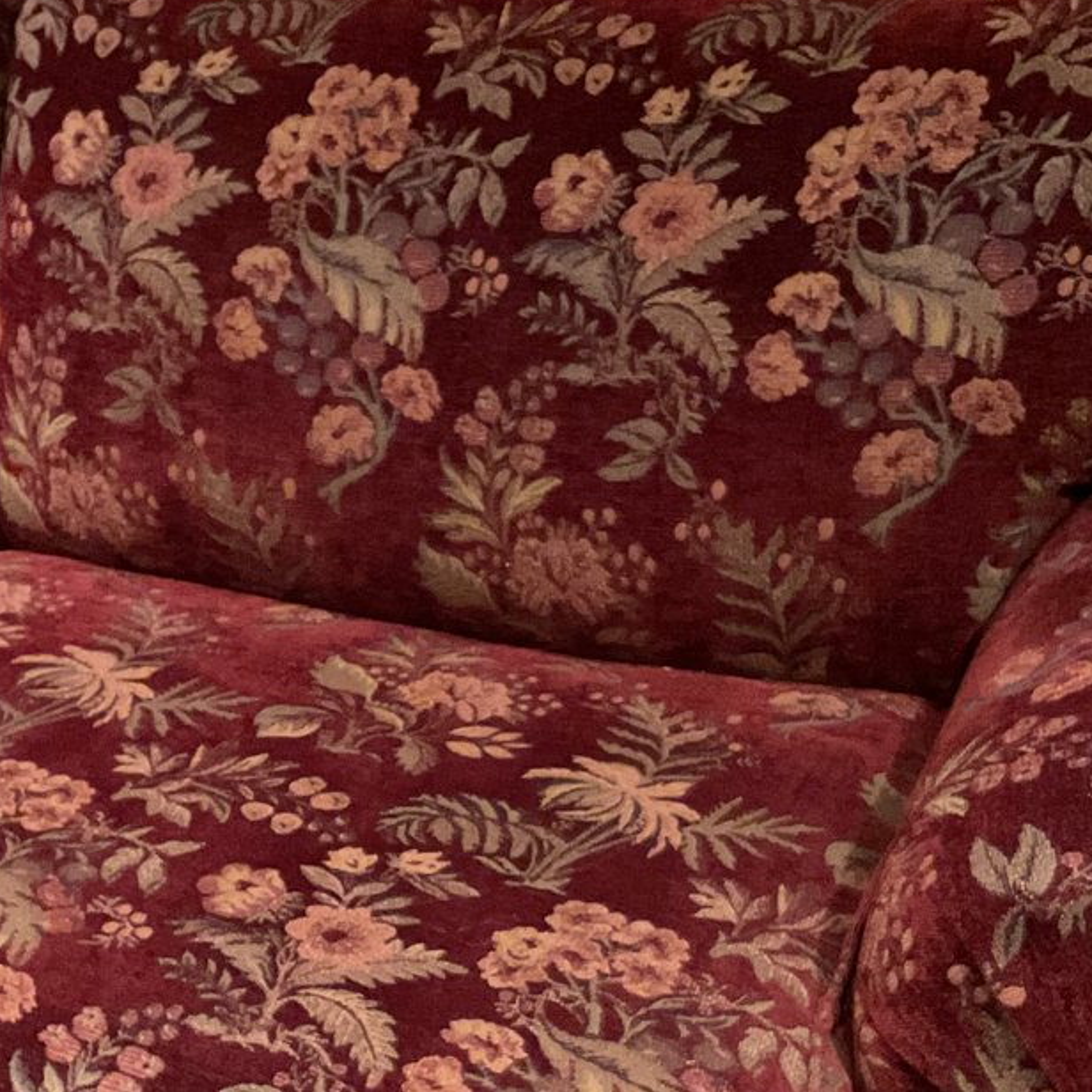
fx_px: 2248
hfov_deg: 27.1
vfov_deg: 27.0
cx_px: 363
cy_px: 809
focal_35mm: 63
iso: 500
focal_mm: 3
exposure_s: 1/20
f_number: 1.8
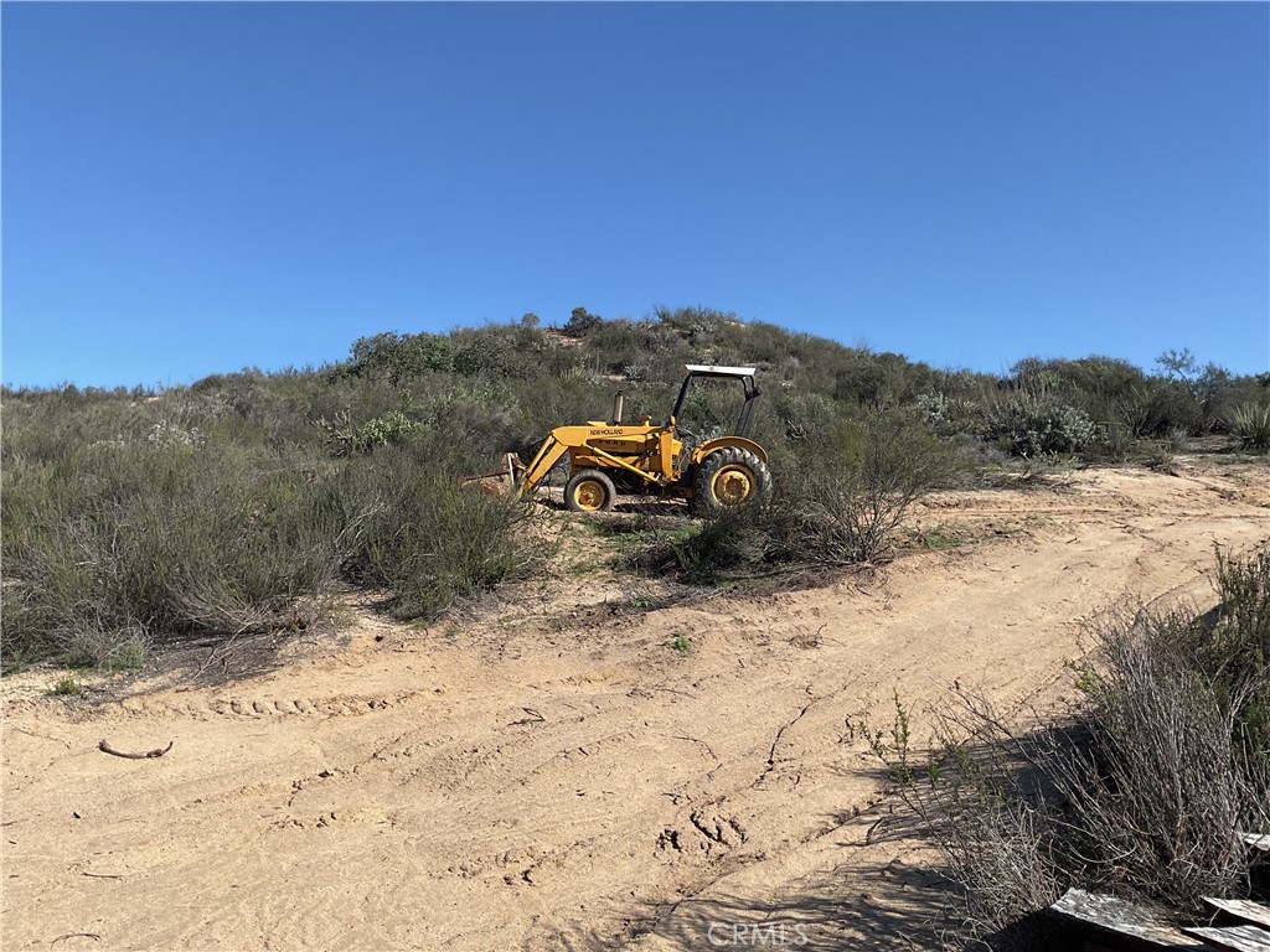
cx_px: 635
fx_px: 1064
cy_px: 476
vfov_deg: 48.2
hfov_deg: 61.7
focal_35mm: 29
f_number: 1.8
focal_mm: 3
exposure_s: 1/1848
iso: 16
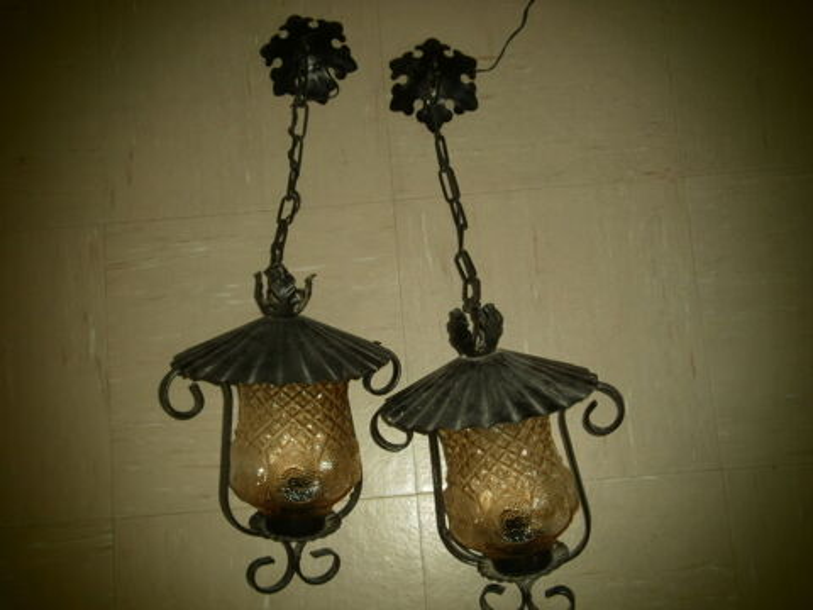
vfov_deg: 33.6
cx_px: 406
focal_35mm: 43
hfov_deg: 43.9
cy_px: 305
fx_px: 1010
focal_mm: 7.61
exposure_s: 1/40
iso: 125
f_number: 3.4
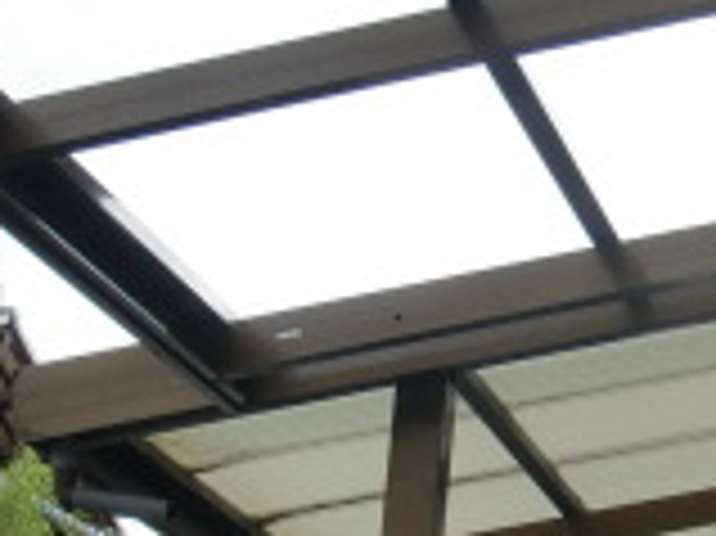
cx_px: 797
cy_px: 401
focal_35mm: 153
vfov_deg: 9.7
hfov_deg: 12.7
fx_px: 3162
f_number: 3.9
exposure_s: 1/400
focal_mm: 6.66
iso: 64
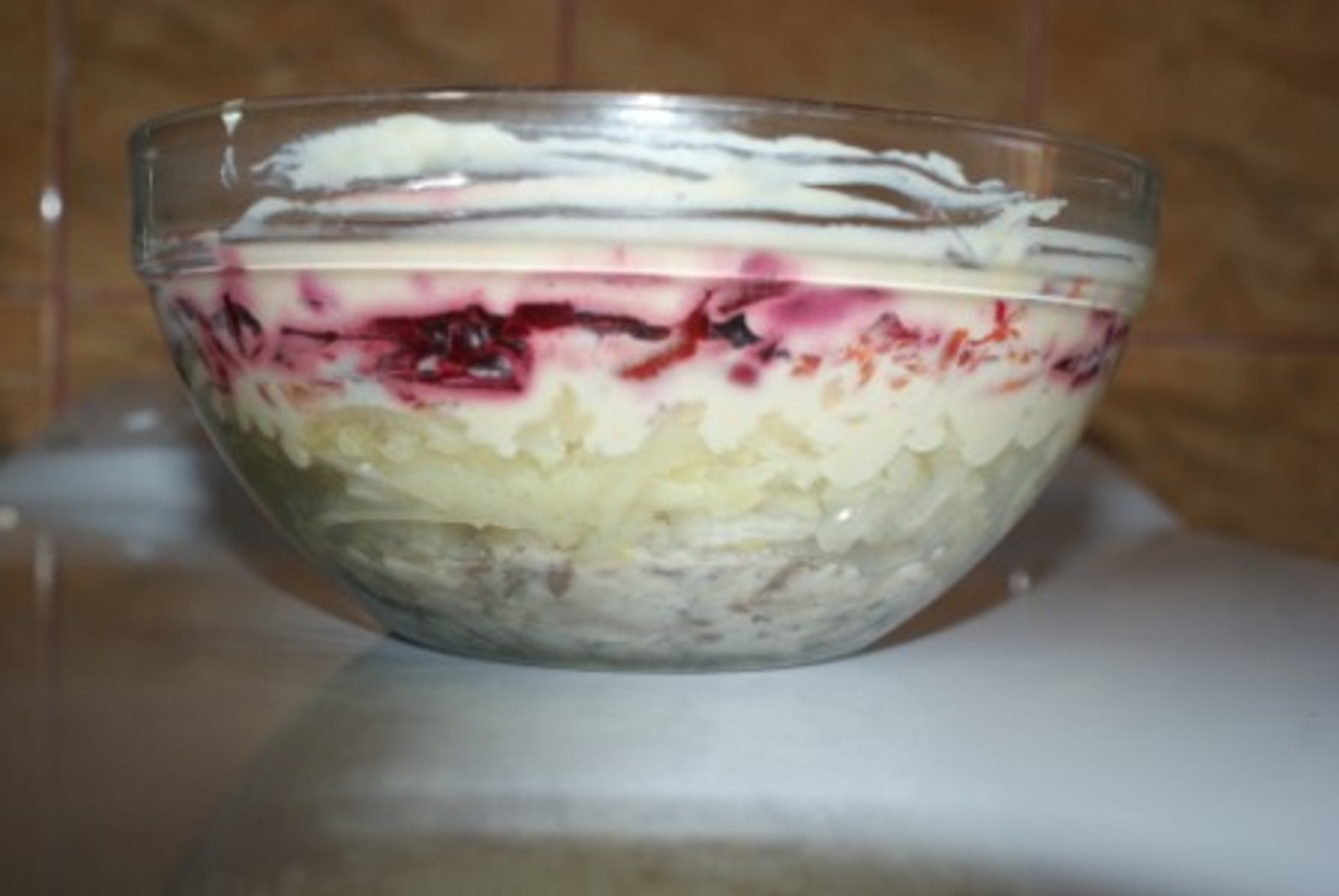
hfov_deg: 46.3
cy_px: 448
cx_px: 670
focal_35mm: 42
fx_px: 1564
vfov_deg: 32.0
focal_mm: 28
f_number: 6.3
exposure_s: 1/60
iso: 400
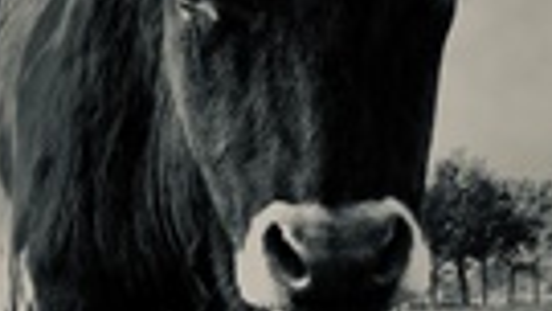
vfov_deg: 5.6
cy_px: 450
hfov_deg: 10.1
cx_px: 309
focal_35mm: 214
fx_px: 3133
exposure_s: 1/80
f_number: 22
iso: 500
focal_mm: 43
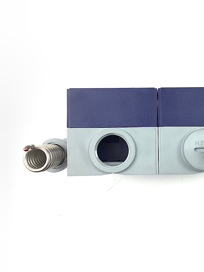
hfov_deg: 33.5
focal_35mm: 42
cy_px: 137
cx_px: 159
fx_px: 330
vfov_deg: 44.8
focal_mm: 3.3
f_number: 2.4
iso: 125
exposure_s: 1/50
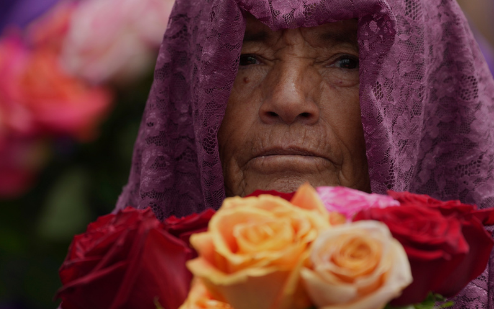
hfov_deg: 5.2
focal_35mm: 405
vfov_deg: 3.2
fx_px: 5454
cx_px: 225
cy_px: 139
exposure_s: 1/1250
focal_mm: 309
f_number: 5.6
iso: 400
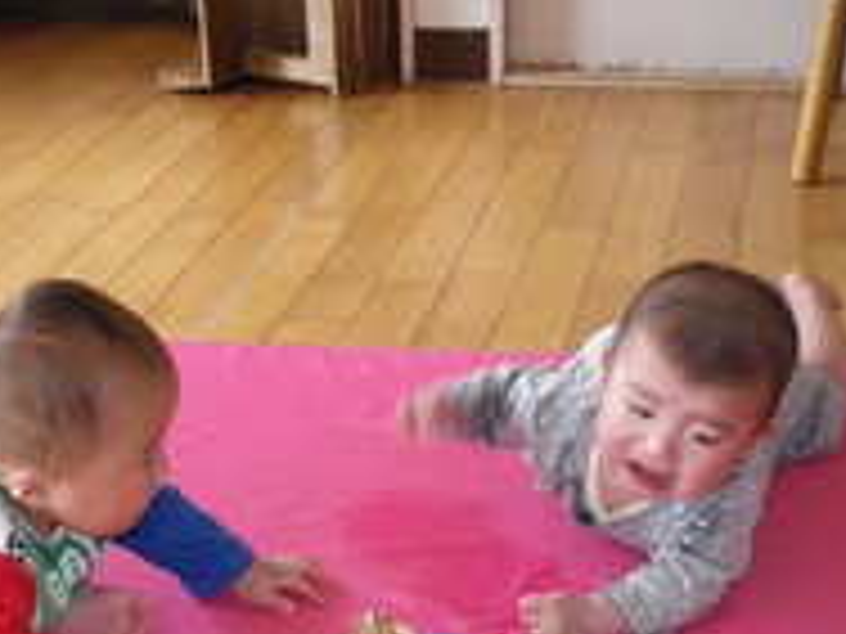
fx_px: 1589
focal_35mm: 65
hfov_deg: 29.7
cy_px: 504
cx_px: 320
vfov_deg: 22.3
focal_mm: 6.36
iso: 320
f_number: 3.9
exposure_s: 1/50
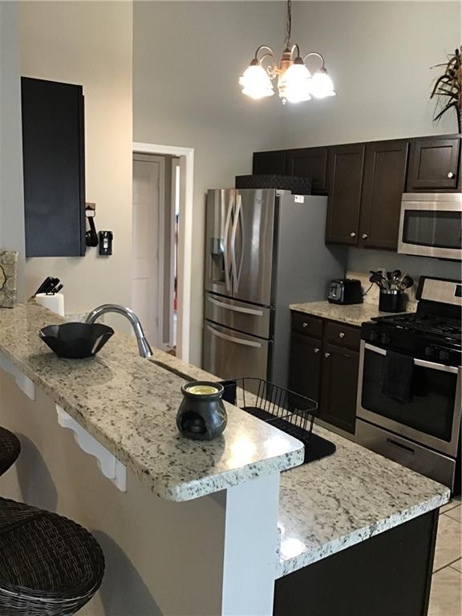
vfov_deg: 58.4
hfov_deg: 45.4
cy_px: 308
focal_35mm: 31
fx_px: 552
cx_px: 231
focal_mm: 3.3
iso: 160
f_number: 2.4
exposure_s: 1/30
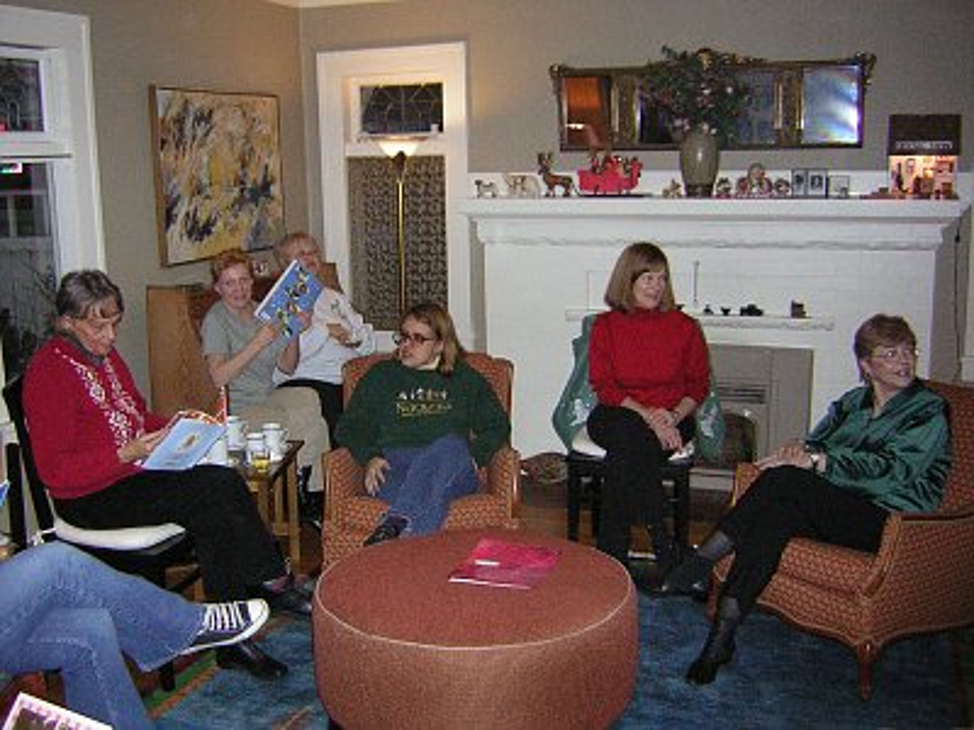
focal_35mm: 36
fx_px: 1013
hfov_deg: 51.4
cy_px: 365
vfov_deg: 39.7
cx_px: 487
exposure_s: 1/60.1
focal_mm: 4.7
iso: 200
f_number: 2.6
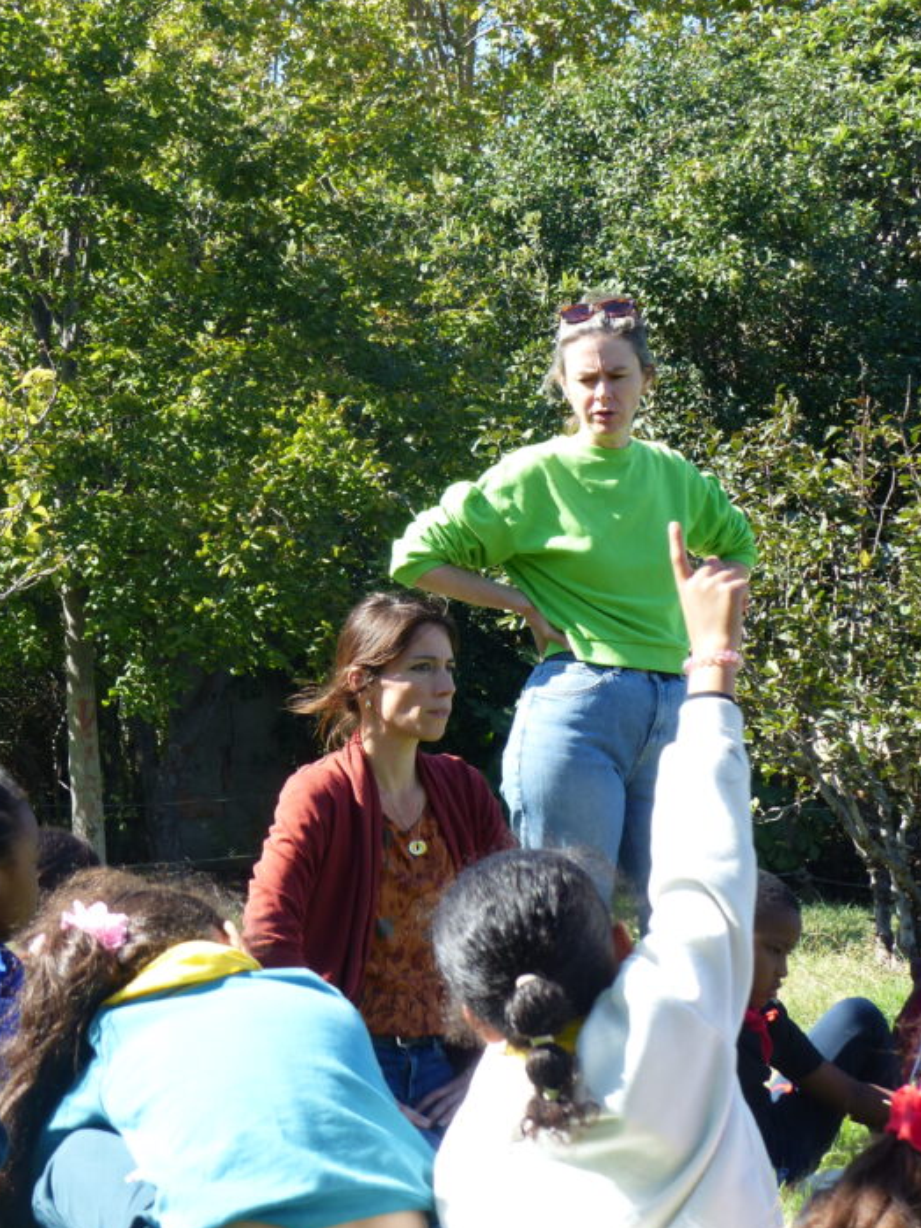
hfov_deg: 15.1
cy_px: 530
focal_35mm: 98
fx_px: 3478
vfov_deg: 20.0
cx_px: 403
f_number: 4
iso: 100
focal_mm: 15
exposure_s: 1/250
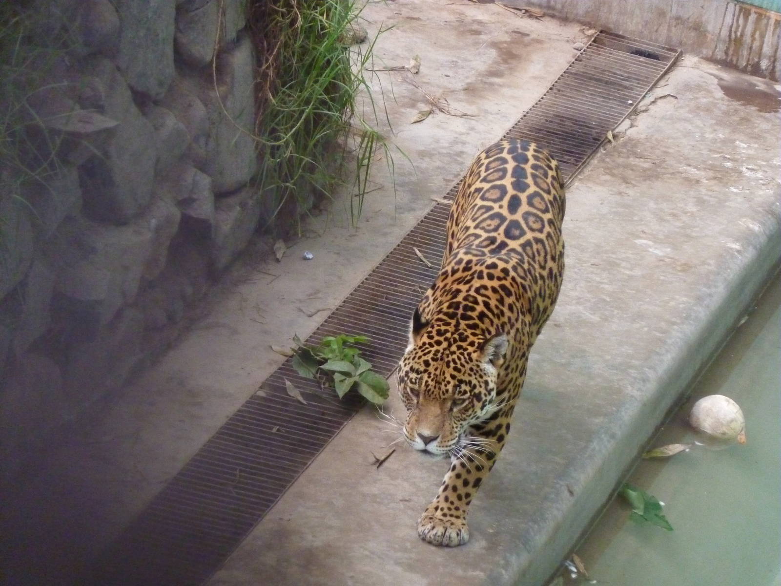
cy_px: 293
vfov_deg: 5.7
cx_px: 390
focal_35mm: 260
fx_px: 5866
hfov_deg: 7.6
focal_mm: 42.6
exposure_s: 1/160
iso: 800
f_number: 4.7
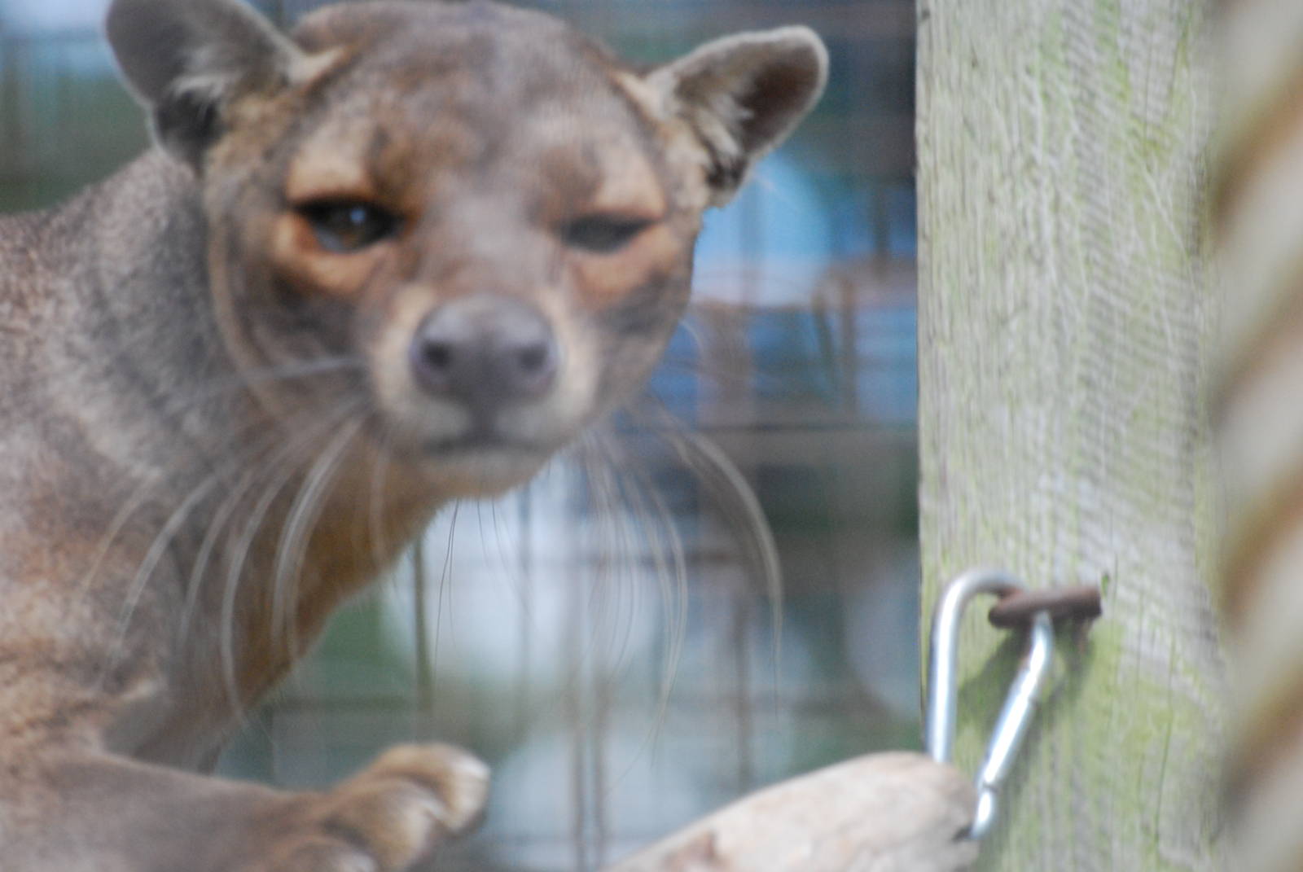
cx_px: 652
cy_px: 436
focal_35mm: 450
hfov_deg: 4.6
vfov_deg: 3.1
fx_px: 16307
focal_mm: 300
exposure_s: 1/500
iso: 1100
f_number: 5.6
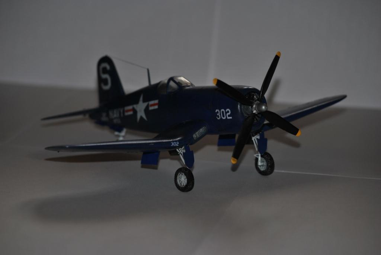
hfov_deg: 15.2
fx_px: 1430
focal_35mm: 135
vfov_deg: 10.2
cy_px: 128
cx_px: 190
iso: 100
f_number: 4.8
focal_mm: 90
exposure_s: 1/125
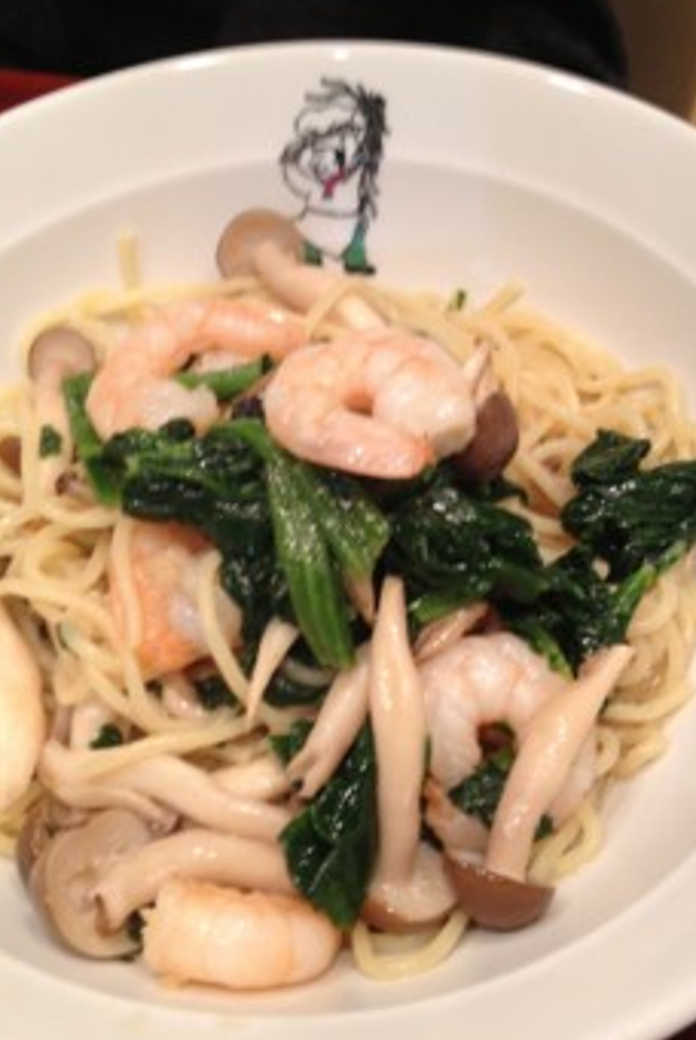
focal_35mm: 48
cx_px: 342
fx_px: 1389
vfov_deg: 41.1
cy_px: 500
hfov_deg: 28.1
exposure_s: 1/20
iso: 80
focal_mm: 4.28
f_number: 2.4
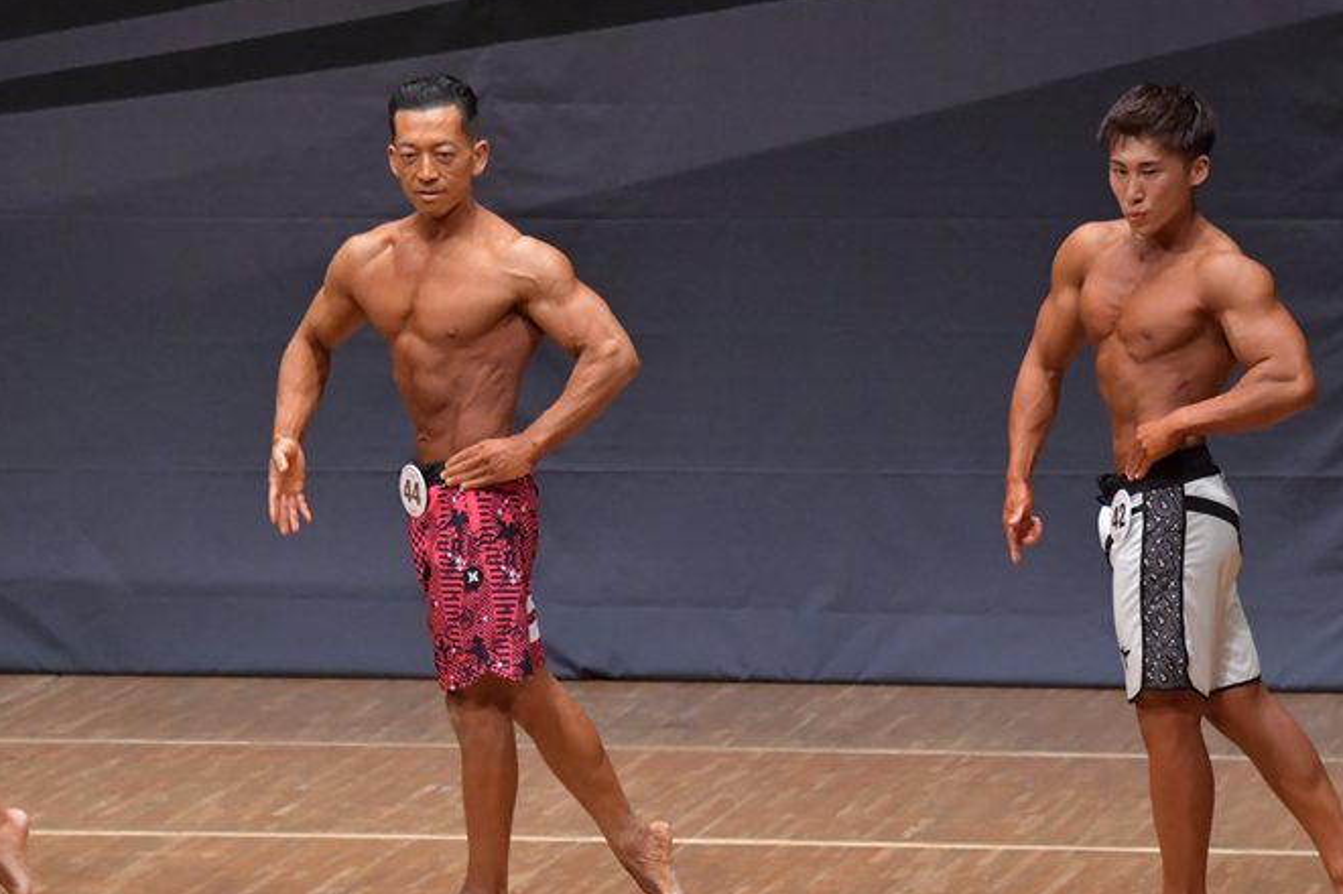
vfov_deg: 4.1
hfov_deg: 6.2
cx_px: 749
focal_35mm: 334
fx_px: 12453
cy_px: 447
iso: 6400
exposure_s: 1/400
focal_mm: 190
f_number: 5.6
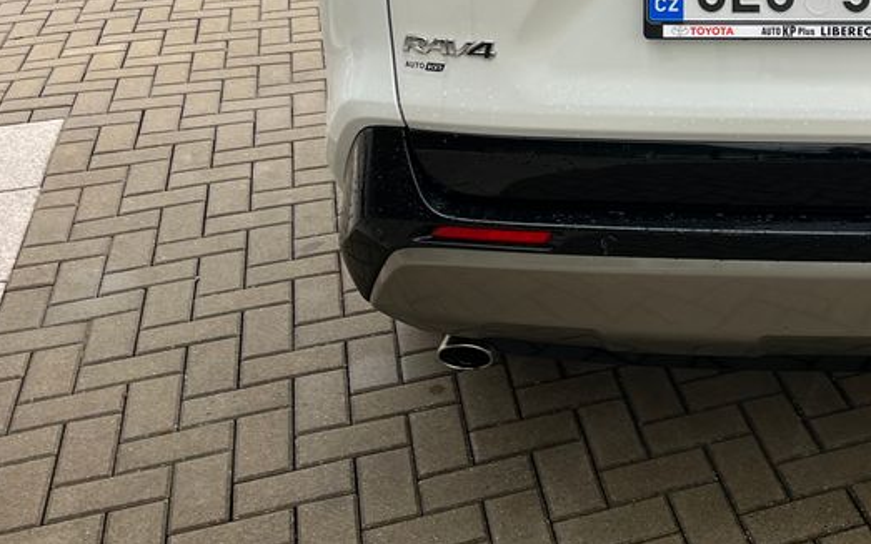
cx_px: 819
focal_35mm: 54
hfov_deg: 34.9
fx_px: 1282
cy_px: -62
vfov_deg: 22.6
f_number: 1.6
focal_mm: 5.1
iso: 50
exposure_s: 1/122
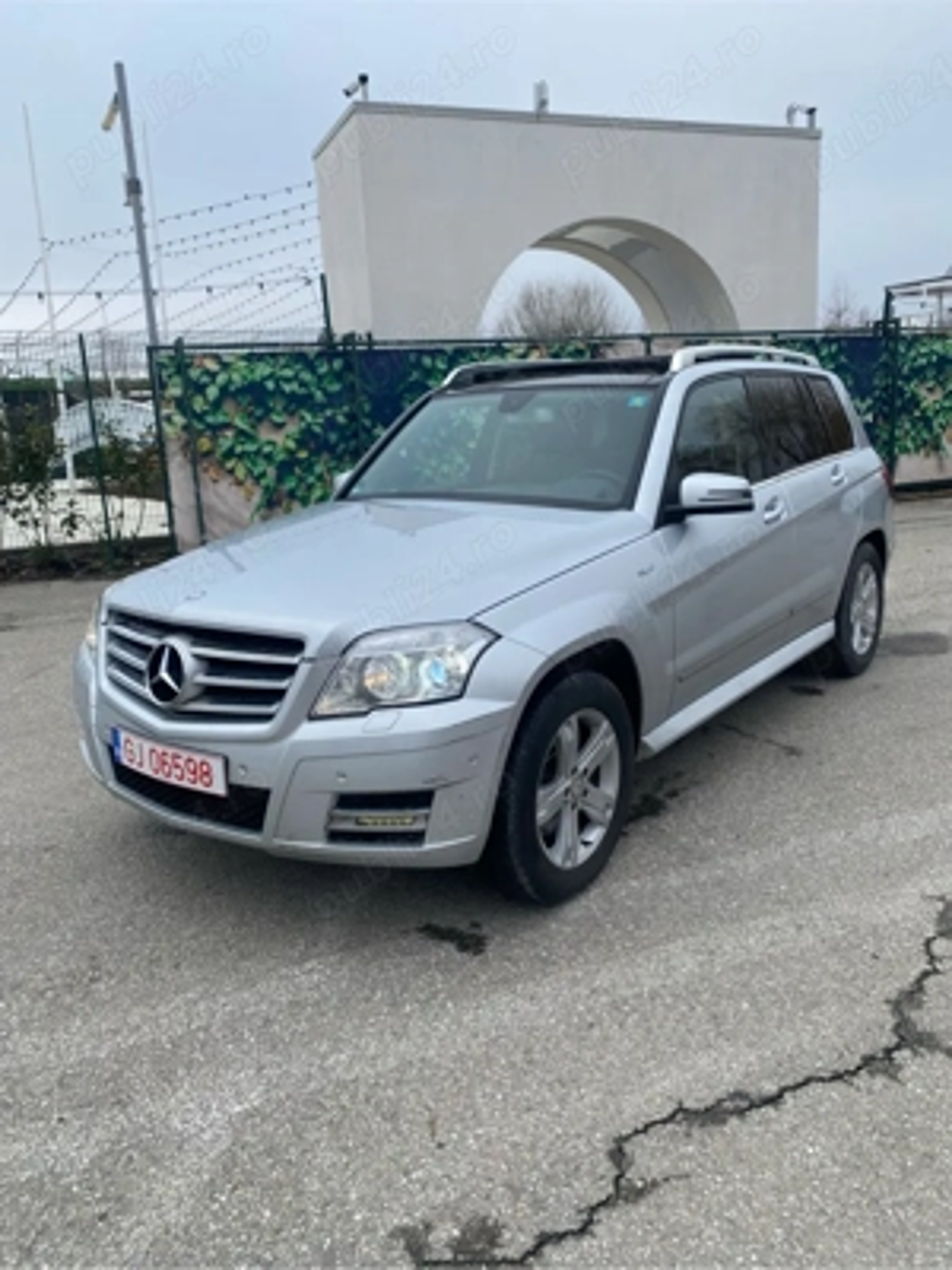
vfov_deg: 67.3
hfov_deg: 53.1
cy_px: 635
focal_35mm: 26
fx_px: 953
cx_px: 476
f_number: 1.8
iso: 32
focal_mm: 4.25
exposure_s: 1/1025
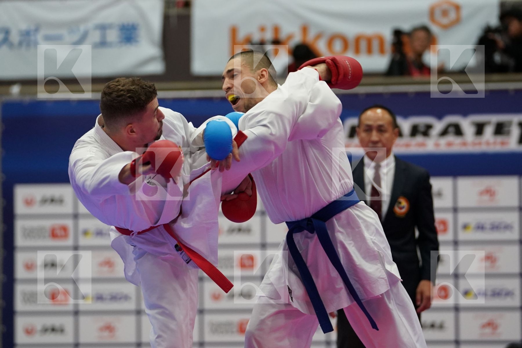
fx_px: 3132
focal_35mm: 216
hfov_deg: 9.5
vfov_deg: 6.4
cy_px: 174
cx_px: 261
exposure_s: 1/1000
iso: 2500
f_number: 2.8
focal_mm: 144
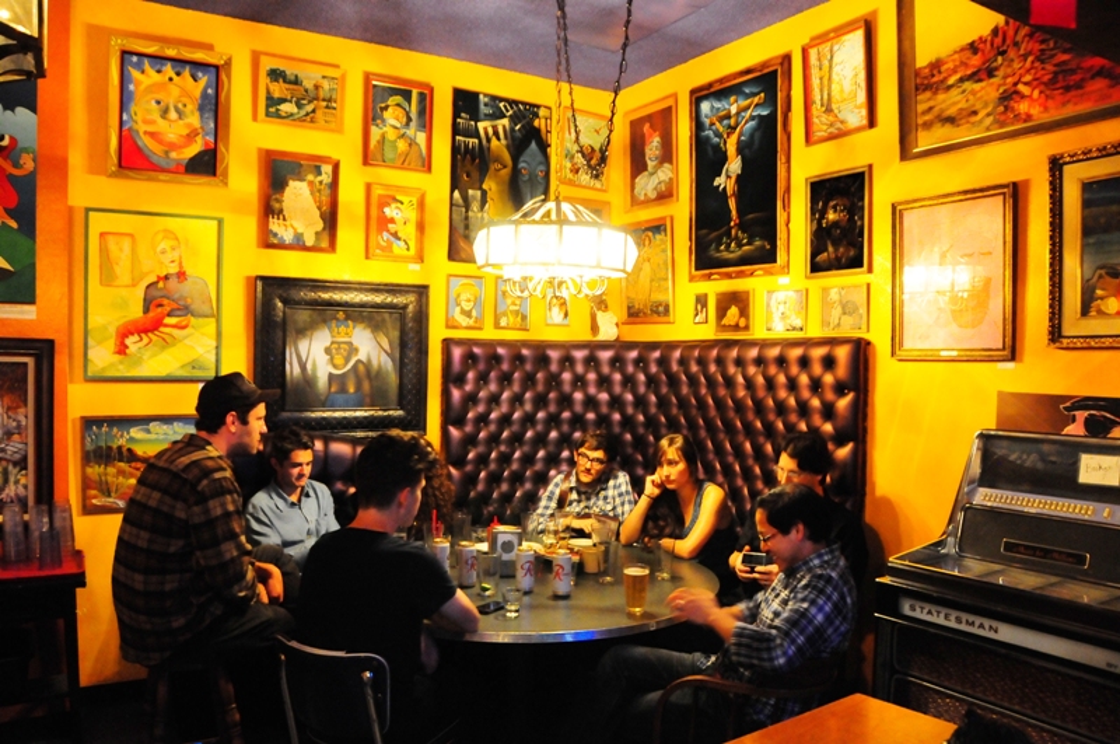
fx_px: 839
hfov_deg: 67.5
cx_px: 560
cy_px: 372
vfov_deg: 47.8
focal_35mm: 27
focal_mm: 18
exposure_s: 1/13
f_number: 4.5
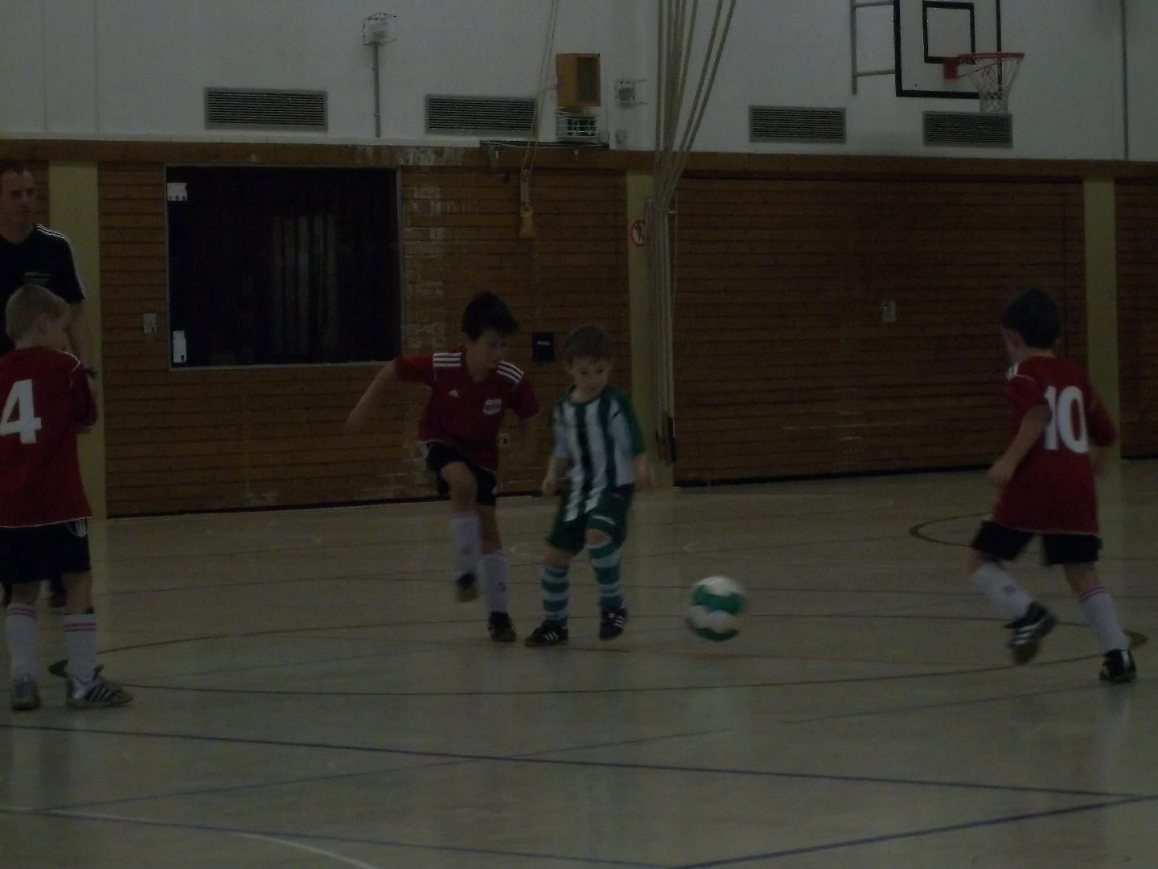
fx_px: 4683
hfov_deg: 14.1
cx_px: 579
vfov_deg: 10.6
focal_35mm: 140
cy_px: 434
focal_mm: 25.3
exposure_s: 1/60
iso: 400
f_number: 5.9
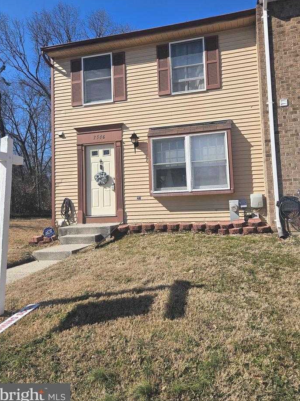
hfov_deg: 51.2
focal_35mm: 27
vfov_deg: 65.0
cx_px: 170
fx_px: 312
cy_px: 173
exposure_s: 1/2397
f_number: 1.8
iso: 25
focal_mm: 5.4
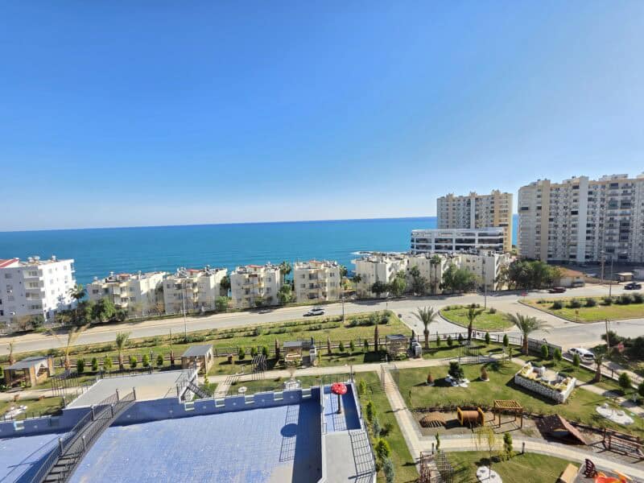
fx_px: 242
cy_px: 242
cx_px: 322
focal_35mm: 13
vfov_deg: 89.9
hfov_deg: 106.2
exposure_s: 1/1269
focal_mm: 2.2
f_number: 1.9
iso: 40
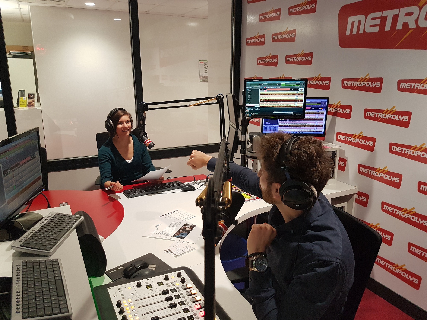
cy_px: 160
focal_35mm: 26
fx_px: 321
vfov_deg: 53.1
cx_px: 214
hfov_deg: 67.3
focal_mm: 4.2
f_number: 1.7
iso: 250
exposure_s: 1/100
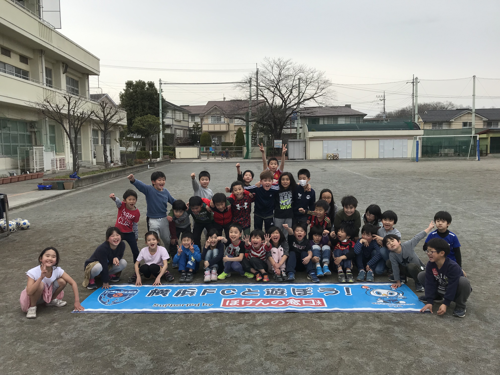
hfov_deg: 63.4
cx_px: 250
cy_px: 188
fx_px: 404
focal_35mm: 28
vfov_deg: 49.7
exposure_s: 1/825
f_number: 1.8
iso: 20
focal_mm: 3.99
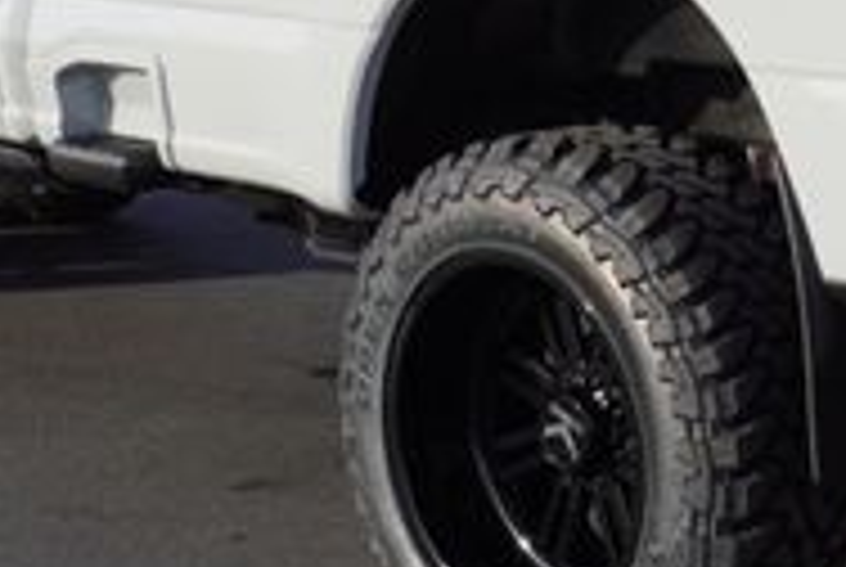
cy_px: 81
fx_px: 3006
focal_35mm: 128
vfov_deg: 10.7
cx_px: 608
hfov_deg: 16.0
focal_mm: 25
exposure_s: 1/125
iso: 100
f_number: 9
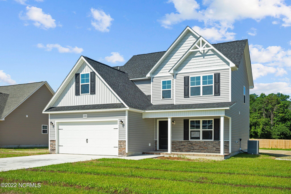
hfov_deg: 54.4
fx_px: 283
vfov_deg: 37.8
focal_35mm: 35
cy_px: 97
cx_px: 146
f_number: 8
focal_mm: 35
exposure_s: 1/1000
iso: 100
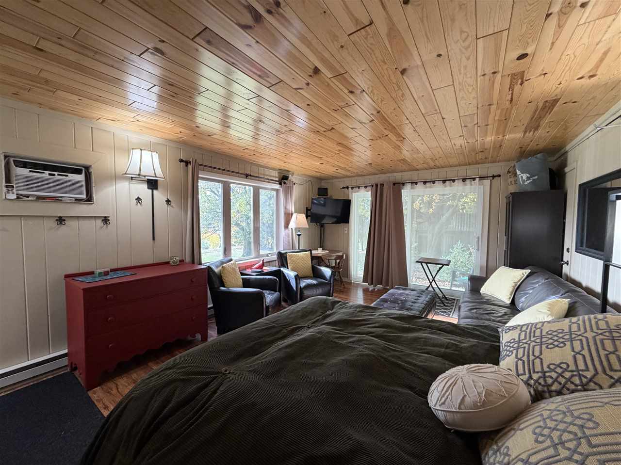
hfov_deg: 102.1
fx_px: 251
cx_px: 310
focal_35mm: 14
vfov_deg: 85.6
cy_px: 232
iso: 200
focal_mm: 2.22
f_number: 2.2
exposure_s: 1/60
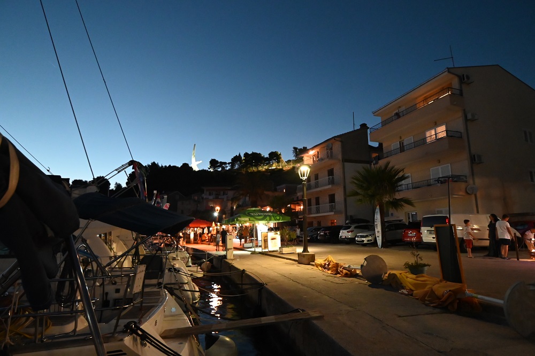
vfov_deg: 67.3
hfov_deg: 90.0
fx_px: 267
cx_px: 268
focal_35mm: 18
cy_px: 178
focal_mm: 12
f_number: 4.5
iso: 5600
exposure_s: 1/20
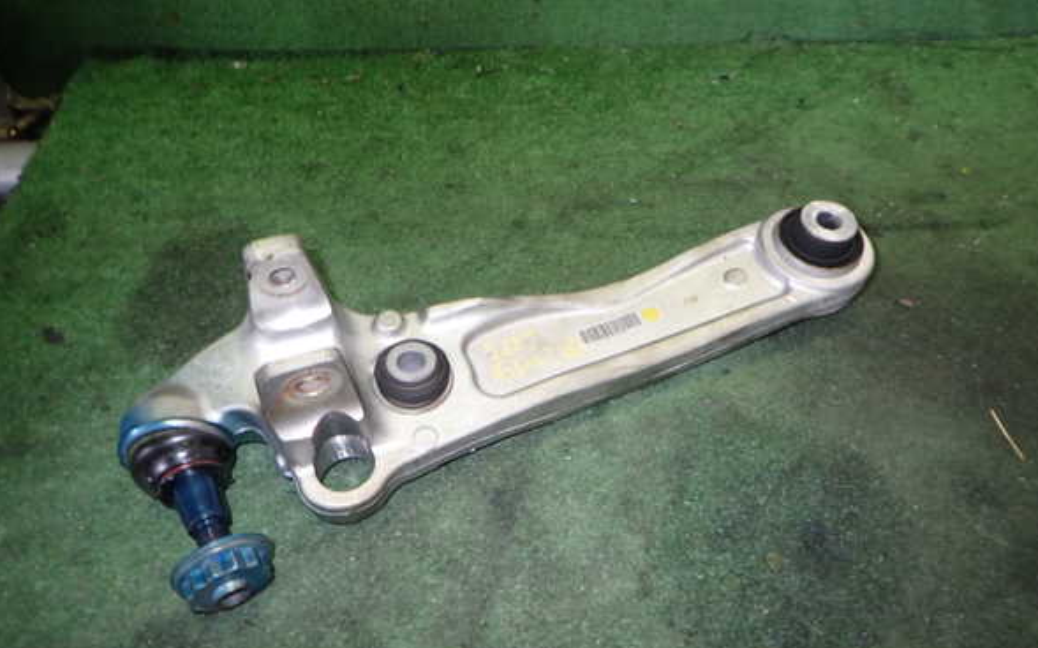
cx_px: 522
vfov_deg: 46.0
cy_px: 338
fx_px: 764
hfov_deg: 68.4
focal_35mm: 27
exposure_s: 1/30
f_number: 2
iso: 200
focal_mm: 4.5
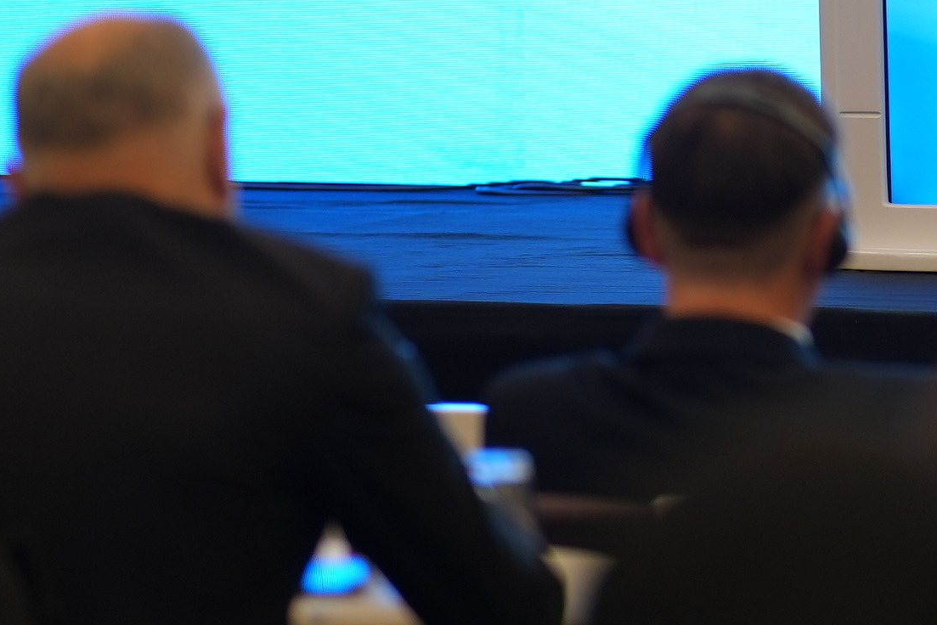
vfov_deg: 3.9
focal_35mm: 355
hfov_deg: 5.7
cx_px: 1518
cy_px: -240
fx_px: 9242
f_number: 1.8
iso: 200
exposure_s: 1/125
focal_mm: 85
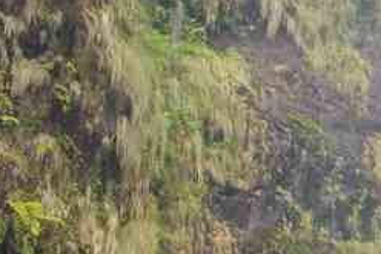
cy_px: 386
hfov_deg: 16.0
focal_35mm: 127
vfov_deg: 10.4
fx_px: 1343
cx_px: 317
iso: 400
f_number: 5.6
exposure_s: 1/50
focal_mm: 21
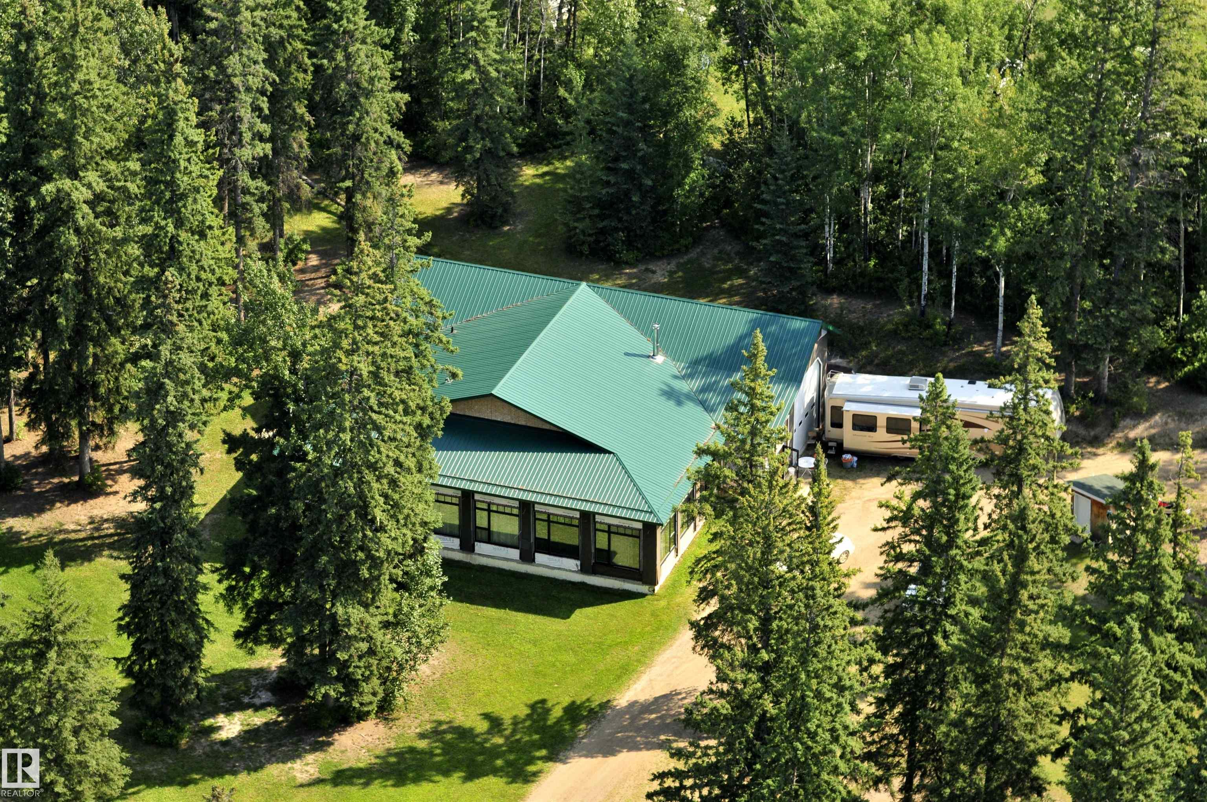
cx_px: 604
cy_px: 401
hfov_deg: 14.9
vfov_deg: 9.9
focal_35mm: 138
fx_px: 4621
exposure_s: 1/500
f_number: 5.6
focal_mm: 92
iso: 360
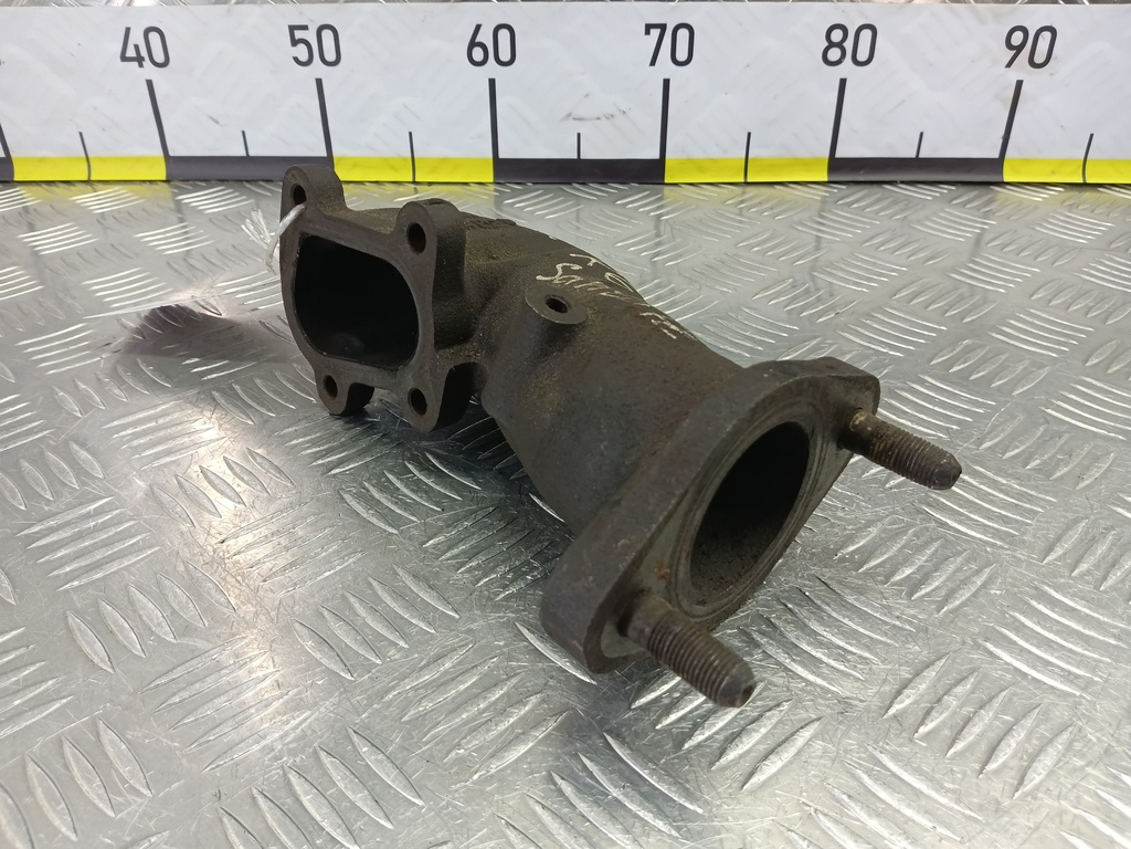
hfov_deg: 65.3
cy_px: 424
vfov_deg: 51.4
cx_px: 566
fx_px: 882
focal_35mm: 27
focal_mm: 4.11
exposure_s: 1/50
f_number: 1.6
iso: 184
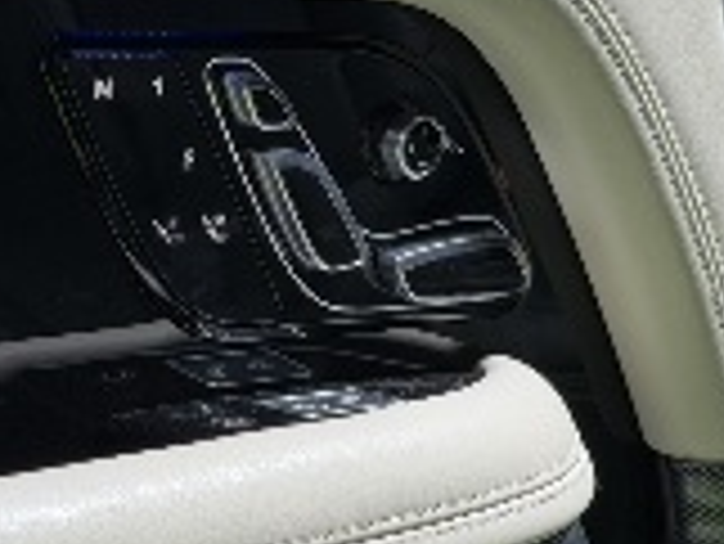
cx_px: 531
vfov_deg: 12.0
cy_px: 274
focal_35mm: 124
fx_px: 2595
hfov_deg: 15.8
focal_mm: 6.76
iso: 125
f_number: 1.78
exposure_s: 1/100
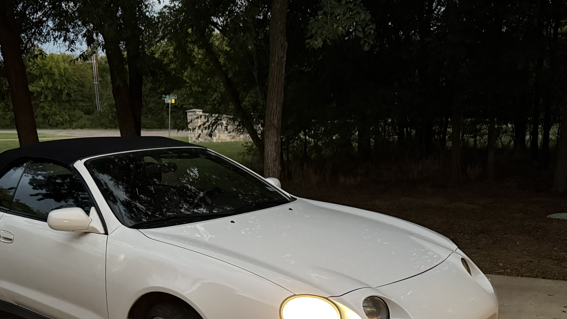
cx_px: 208
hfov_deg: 48.9
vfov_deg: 28.0
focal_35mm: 41
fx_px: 616
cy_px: 286
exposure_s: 1/30
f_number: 1.78
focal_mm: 6.76
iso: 1000
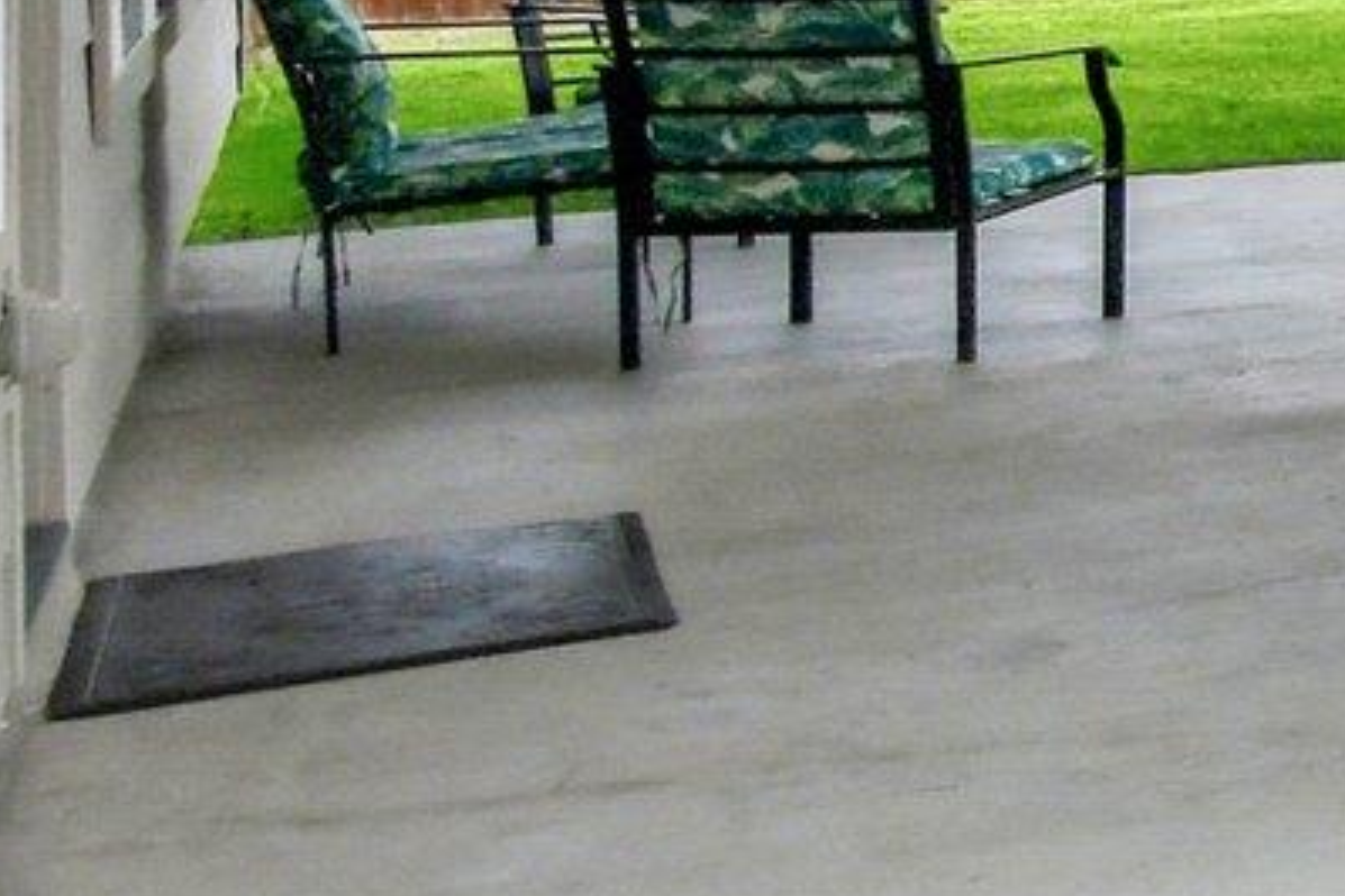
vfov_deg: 16.3
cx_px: 3421
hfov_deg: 14.1
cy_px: -399
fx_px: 2877
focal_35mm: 77
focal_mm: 10
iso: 400
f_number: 8
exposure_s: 1/1000
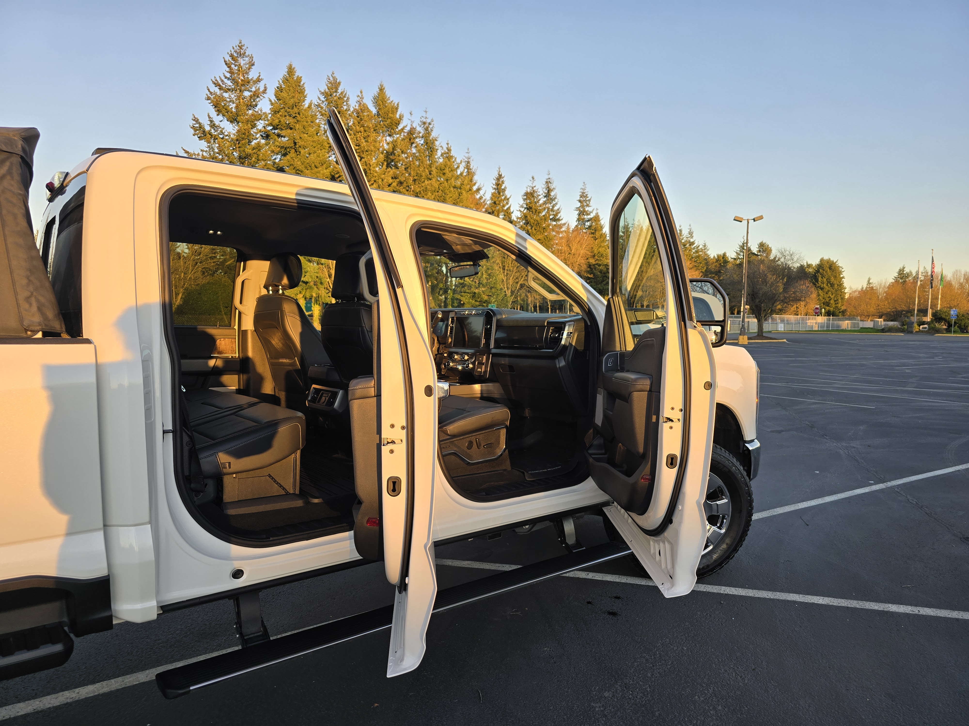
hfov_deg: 73.9
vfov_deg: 58.9
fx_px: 644
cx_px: 484
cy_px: 363
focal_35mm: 23
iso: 16
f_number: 1.7
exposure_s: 1/180
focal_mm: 6.3
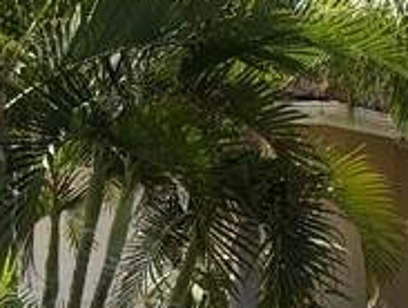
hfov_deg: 13.6
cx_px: 651
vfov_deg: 11.0
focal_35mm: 134
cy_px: 20
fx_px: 1582
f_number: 1.78
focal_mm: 6.76
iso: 80
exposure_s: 1/4405
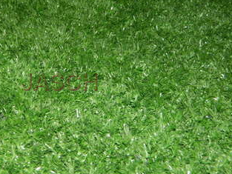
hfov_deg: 25.7
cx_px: 59
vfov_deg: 19.7
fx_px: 503
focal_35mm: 75
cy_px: 82
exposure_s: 1/50
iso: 200
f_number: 10.2
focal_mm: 8.4
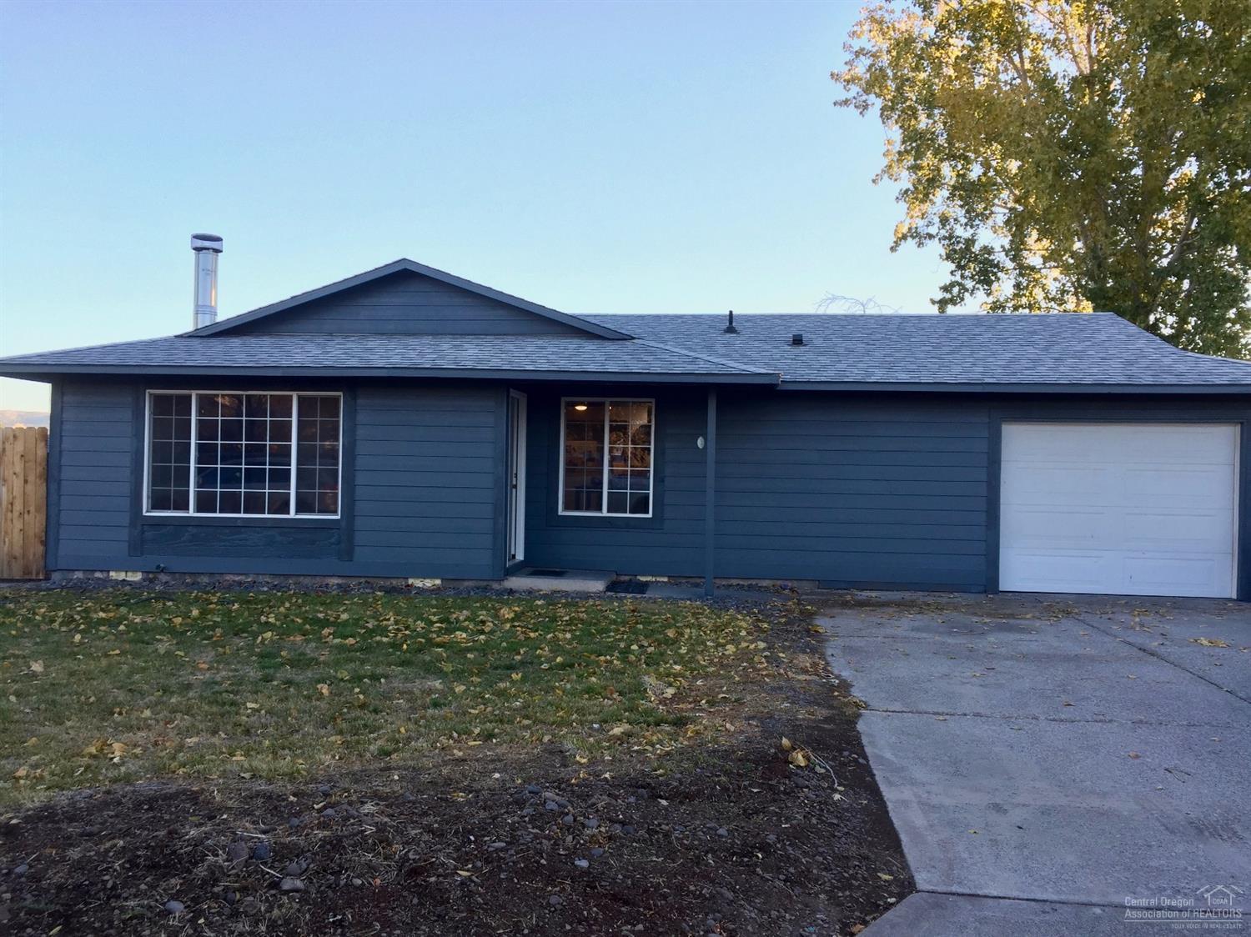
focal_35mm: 29
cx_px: 626
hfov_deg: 61.7
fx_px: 1048
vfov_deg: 48.2
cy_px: 468
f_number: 2.2
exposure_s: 1/120
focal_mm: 4.15
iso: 32
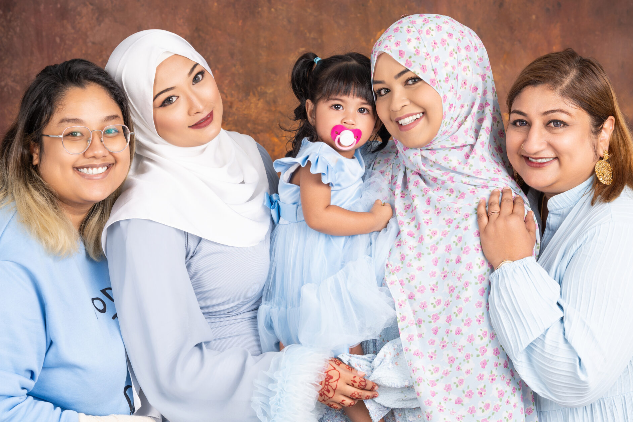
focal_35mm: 93
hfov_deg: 21.9
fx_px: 1635
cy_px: 210
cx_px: 325
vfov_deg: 14.7
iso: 100
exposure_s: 1/125
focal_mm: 86
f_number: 8
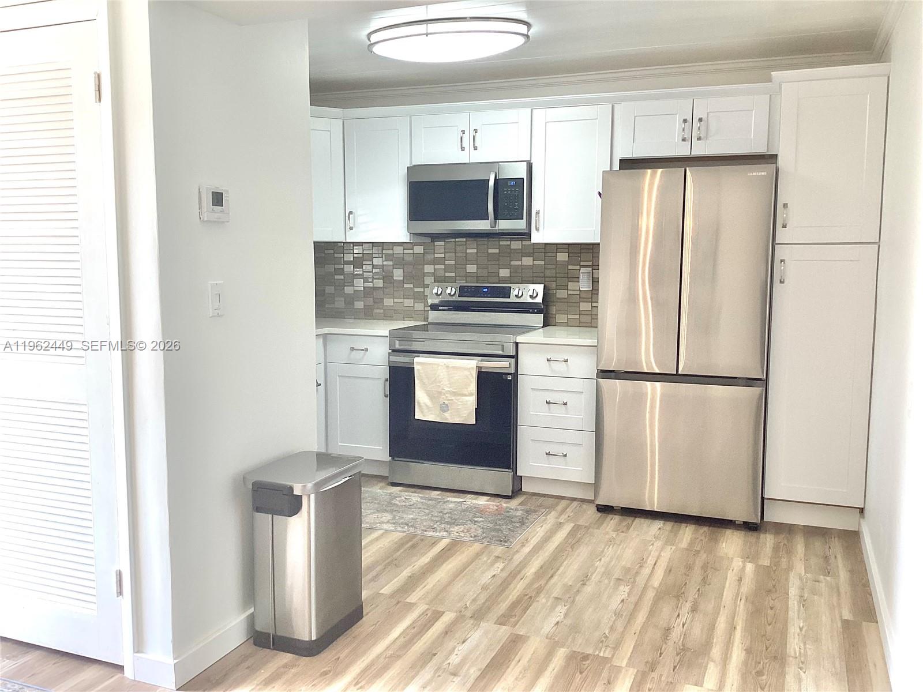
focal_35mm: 31
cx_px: 462
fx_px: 827
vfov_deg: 45.4
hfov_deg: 58.4
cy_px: 346
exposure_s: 1/120
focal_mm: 3.3
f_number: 2.4
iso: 64
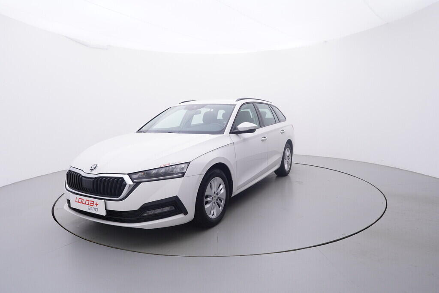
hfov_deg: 77.3
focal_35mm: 22
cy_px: 146
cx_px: 220
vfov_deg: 56.2
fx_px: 275
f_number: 5
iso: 200
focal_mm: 15
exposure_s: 1/80
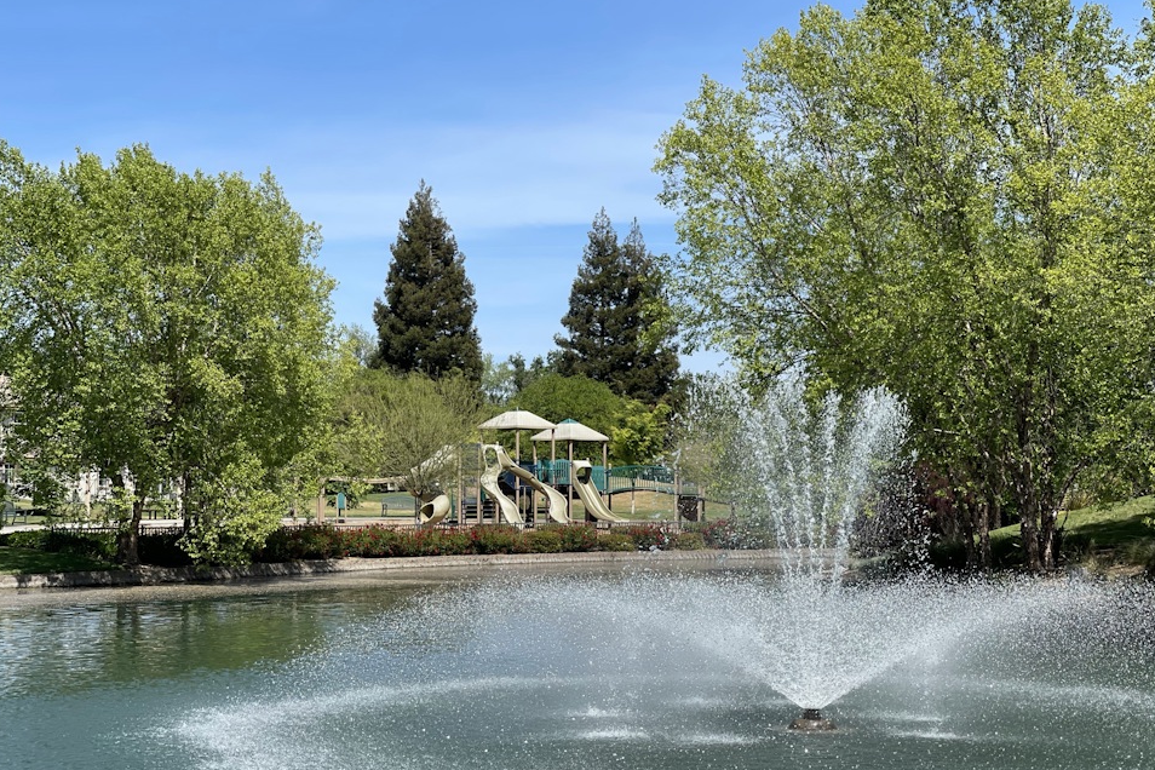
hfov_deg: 30.1
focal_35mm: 67
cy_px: 400
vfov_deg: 20.3
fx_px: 2149
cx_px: 578
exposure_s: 1/1096
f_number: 2.2
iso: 20
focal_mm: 7.5
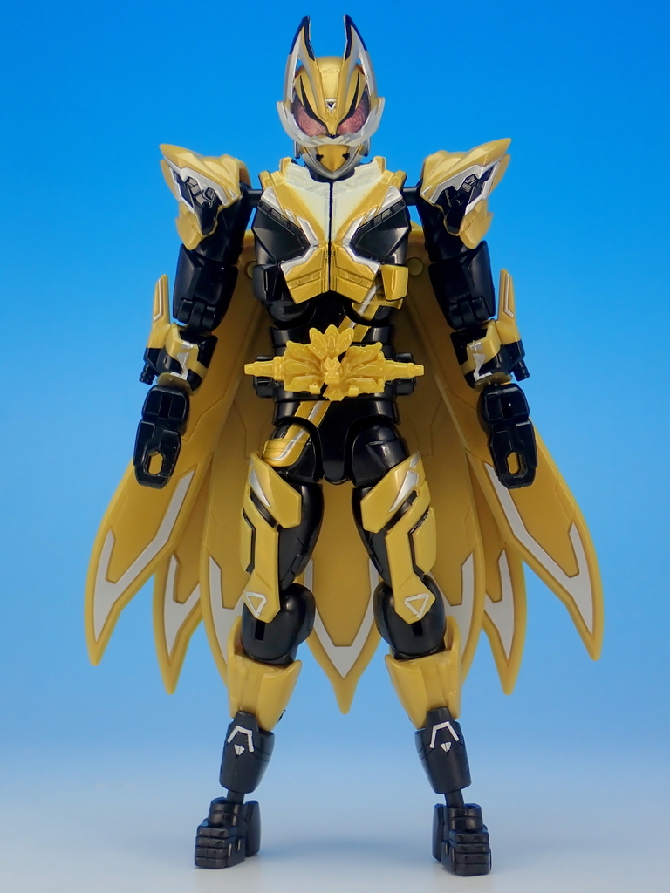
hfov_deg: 19.1
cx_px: 335
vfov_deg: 25.3
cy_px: 446
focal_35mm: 77
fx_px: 1987
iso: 100
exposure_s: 1/13
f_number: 4.1
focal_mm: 13.65
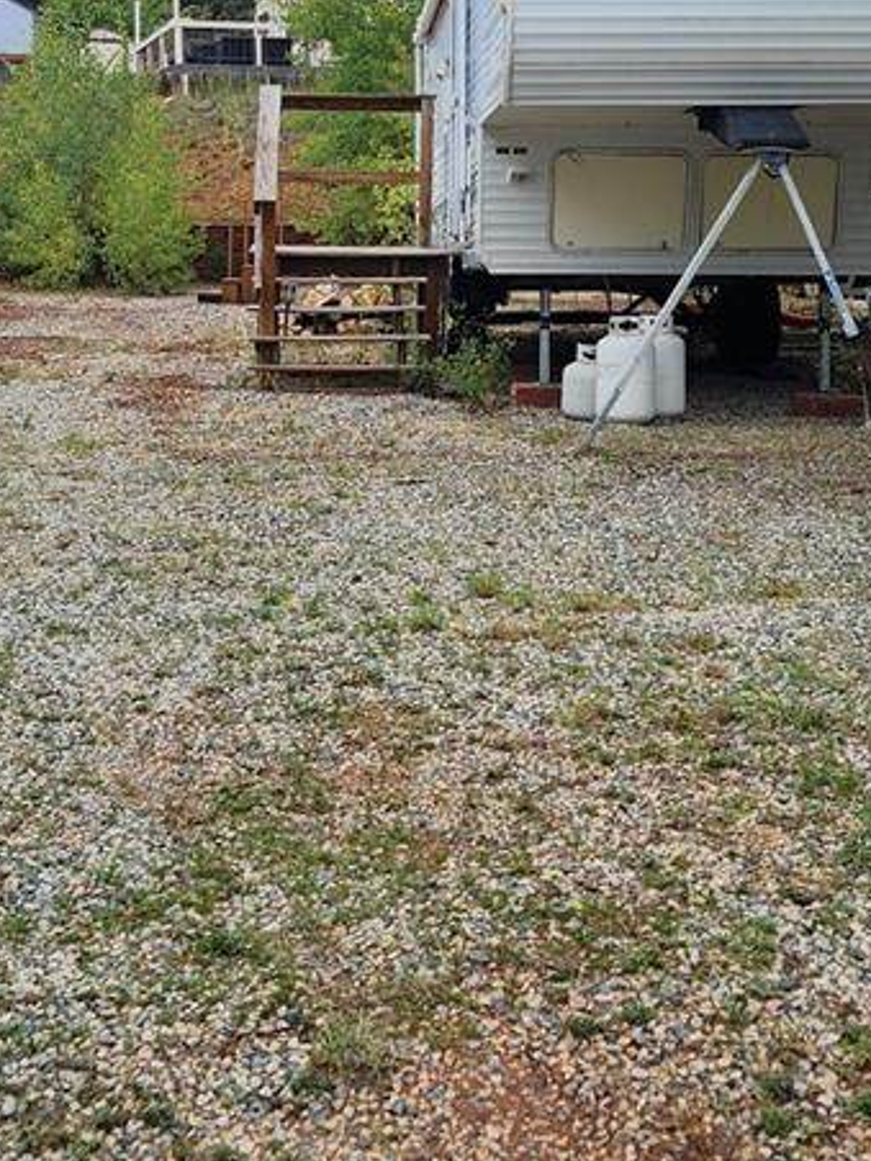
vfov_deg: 31.2
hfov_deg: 24.0
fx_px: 2046
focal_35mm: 61
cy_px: 306
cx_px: 319
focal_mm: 5.4
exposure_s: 1/1472
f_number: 1.8
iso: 20
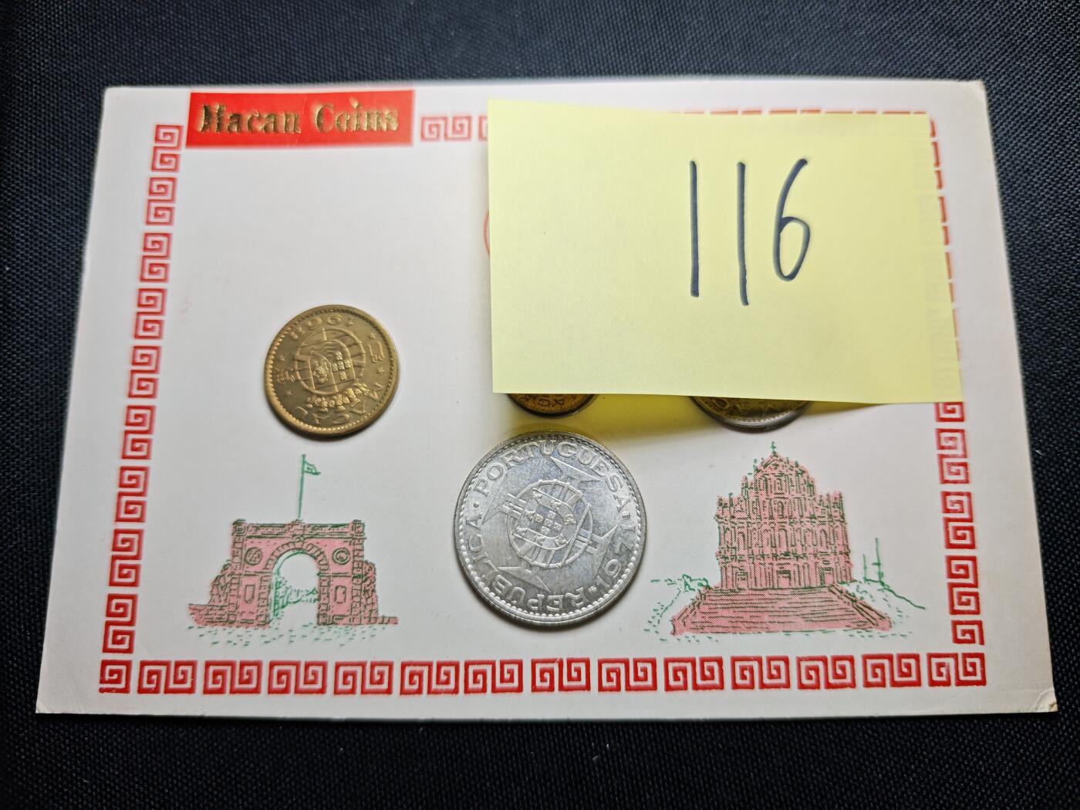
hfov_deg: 71.6
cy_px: 405
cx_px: 540
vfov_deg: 56.8
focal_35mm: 24
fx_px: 749
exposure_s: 1/119
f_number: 1.6
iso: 50
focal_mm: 5.84
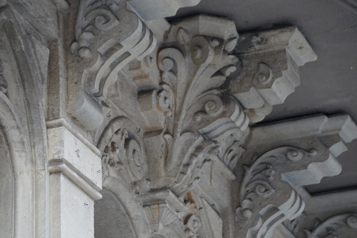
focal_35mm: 195
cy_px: 119
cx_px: 178
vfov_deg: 7.0
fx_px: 1933
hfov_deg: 10.6
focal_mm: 130
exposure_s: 1/200
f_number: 5.6
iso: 1000
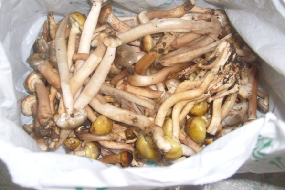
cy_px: 82
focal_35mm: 39
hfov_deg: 49.5
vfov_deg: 34.2
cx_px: 133
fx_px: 309
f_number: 2.8
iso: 100
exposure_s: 1/45
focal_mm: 5.8
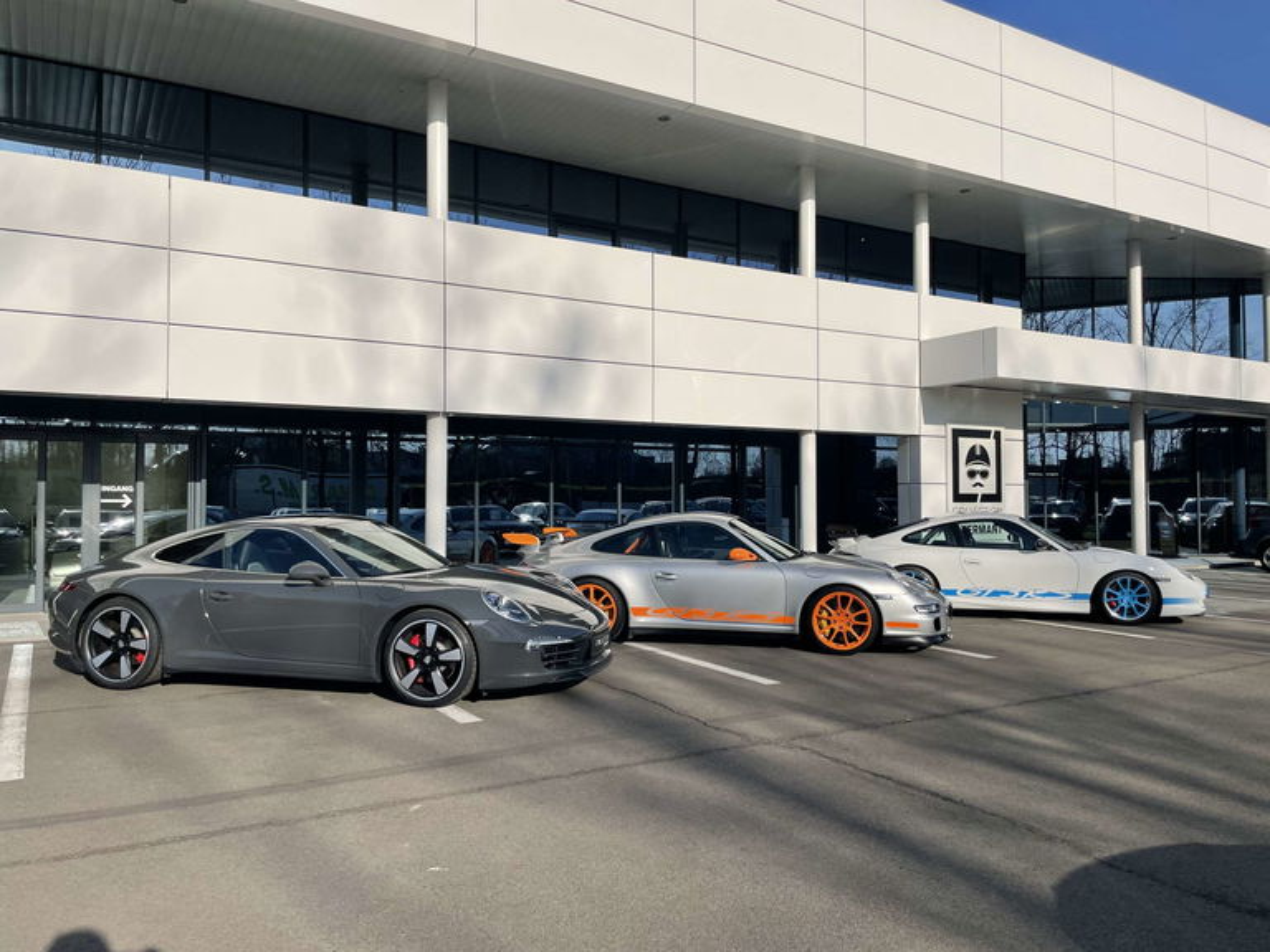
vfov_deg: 53.1
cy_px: 476
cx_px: 635
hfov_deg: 67.3
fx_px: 954
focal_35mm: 26
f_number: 1.6
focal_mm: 4.2
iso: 32
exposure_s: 1/7299
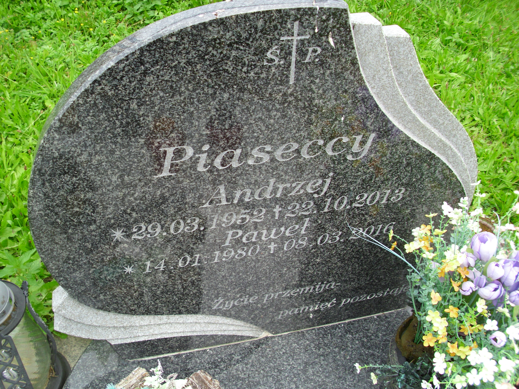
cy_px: 194
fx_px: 525
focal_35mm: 35
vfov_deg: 40.7
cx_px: 260
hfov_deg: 52.6
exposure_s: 1/133
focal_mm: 6.2
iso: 50
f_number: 3
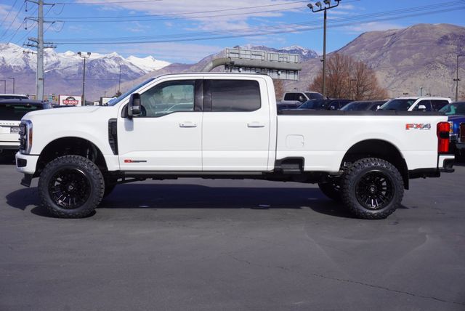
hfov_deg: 39.9
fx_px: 640
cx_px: 232
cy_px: 156
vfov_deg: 27.3
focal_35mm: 50
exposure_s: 1/250
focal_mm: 33
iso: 100
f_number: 11
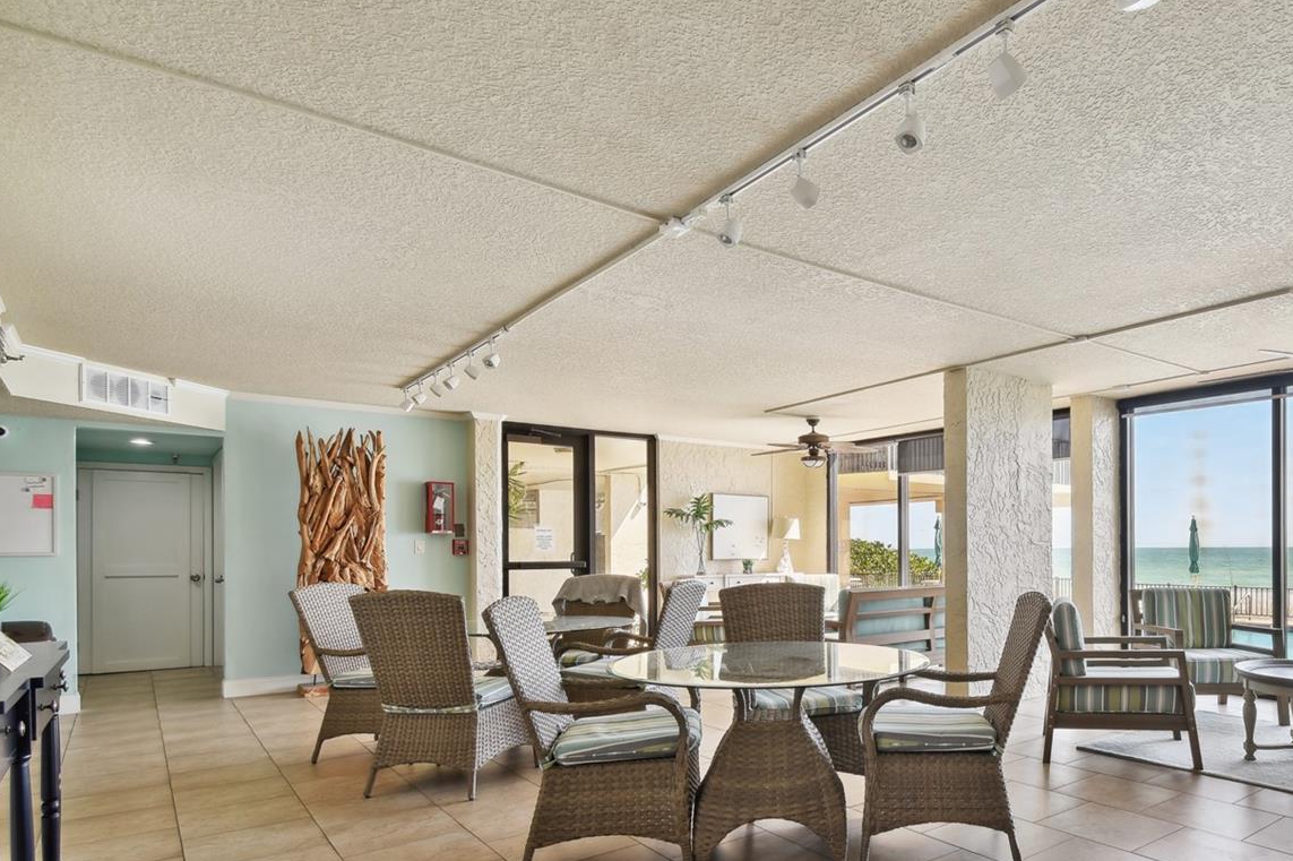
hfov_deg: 78.8
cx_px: 852
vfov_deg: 58.6
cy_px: 544
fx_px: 754
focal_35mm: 21
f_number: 7.1
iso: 100
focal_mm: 10
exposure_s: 1/10
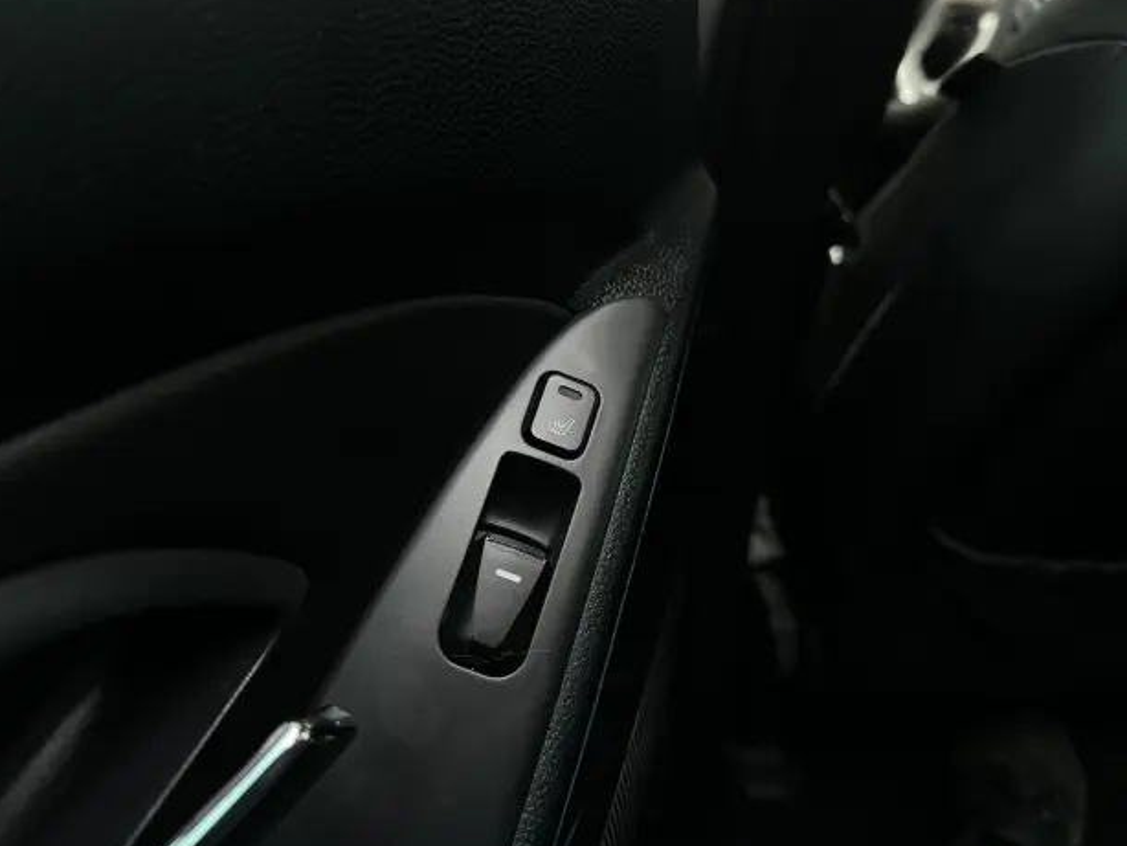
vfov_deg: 54.9
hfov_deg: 69.4
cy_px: 428
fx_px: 814
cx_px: 545
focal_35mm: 25
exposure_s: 1/121
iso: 200
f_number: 1.78
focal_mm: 6.86
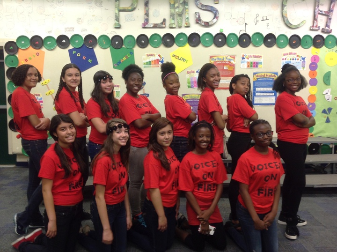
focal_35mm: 35
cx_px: 168
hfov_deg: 52.7
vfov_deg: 40.6
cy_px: 126
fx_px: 340
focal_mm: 4.28
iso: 80
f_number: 2.4
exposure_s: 1/15
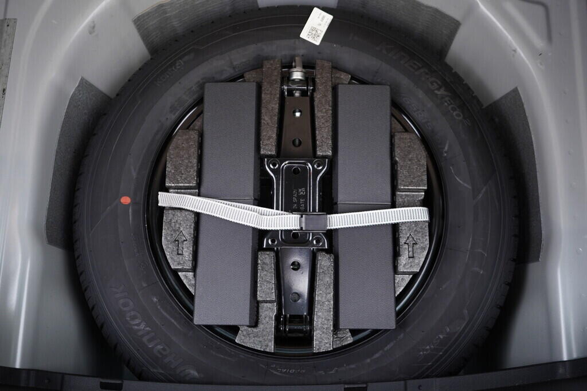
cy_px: 196
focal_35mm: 36
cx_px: 294
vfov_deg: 36.9
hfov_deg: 53.1
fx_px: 587
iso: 320
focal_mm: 24
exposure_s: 1/40
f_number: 2.8
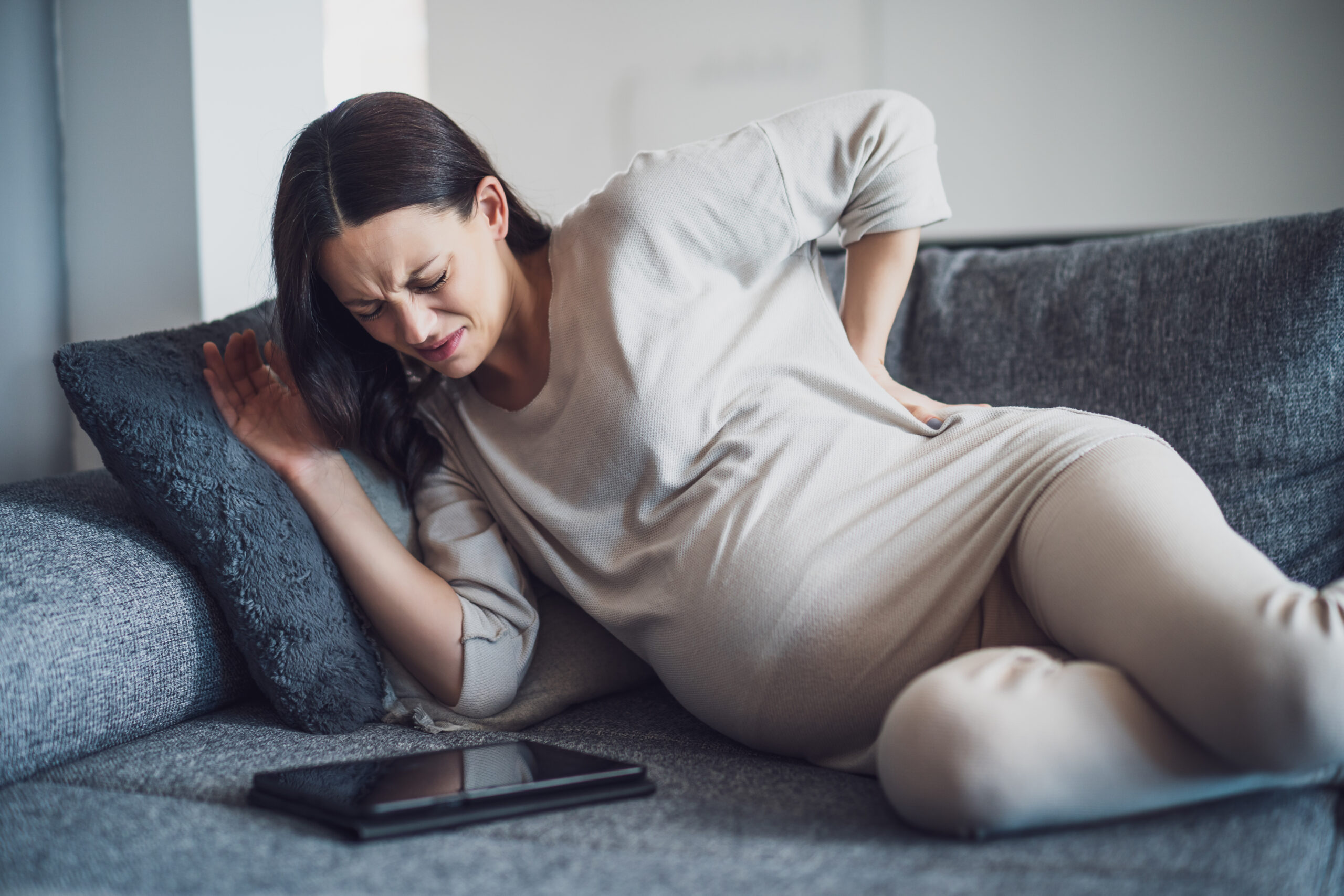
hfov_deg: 39.6
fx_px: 1867
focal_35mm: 50
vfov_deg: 27.0
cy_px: 448
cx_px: 672
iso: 400
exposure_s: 1/160
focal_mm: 50
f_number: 1.6
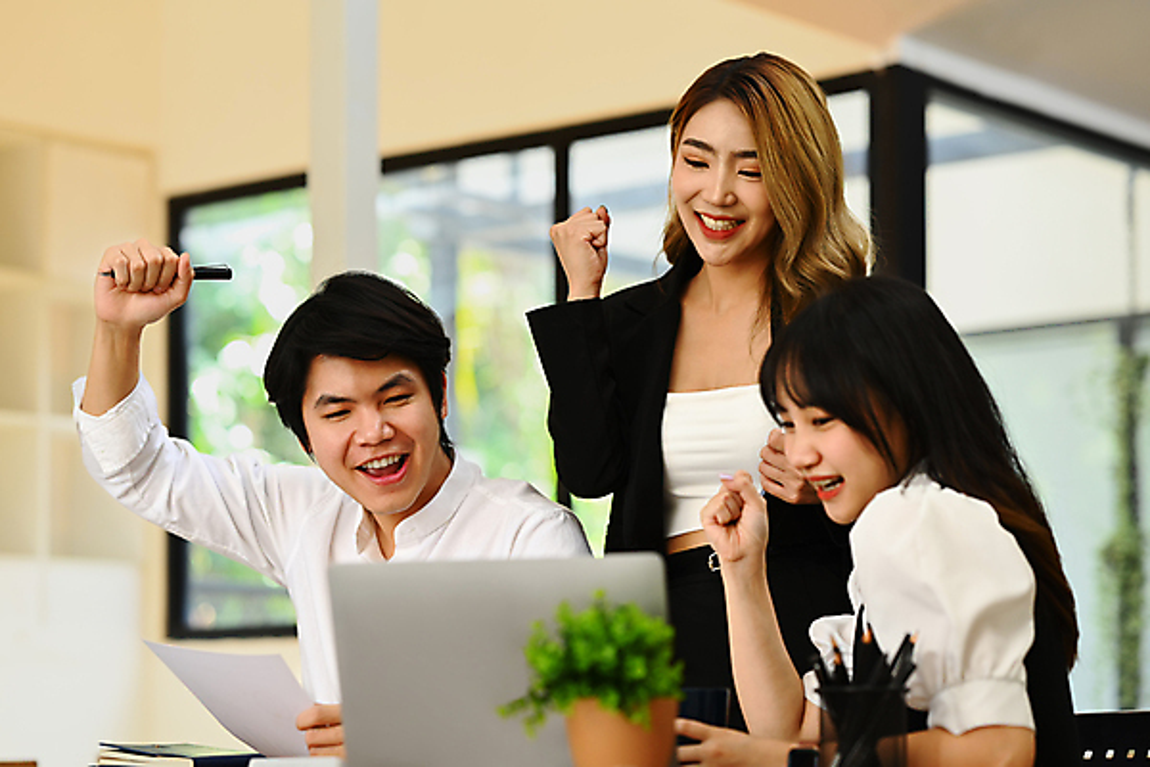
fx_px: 2715
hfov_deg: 23.9
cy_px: 384
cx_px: 575
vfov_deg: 16.1
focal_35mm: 85
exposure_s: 1/200
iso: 250
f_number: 2.8
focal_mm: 85
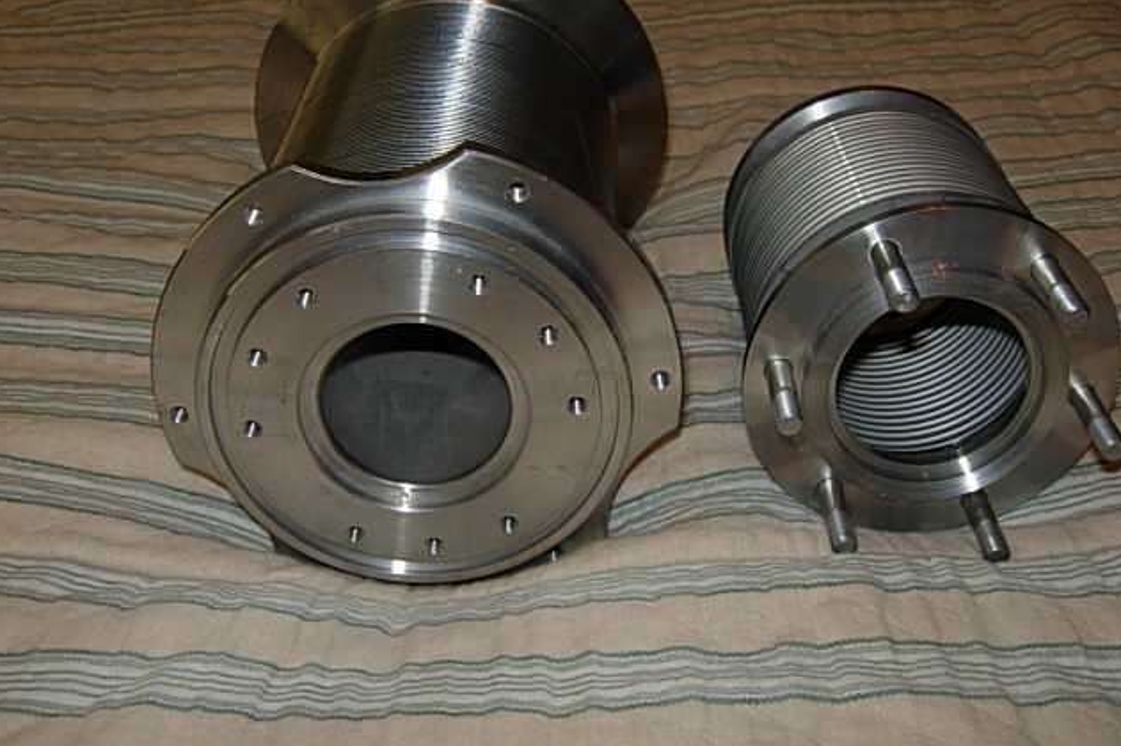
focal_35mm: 38
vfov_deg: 35.0
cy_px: 366
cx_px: 561
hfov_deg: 50.7
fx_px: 1183
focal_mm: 7.5
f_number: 3.8
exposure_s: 1/45.2
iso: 50
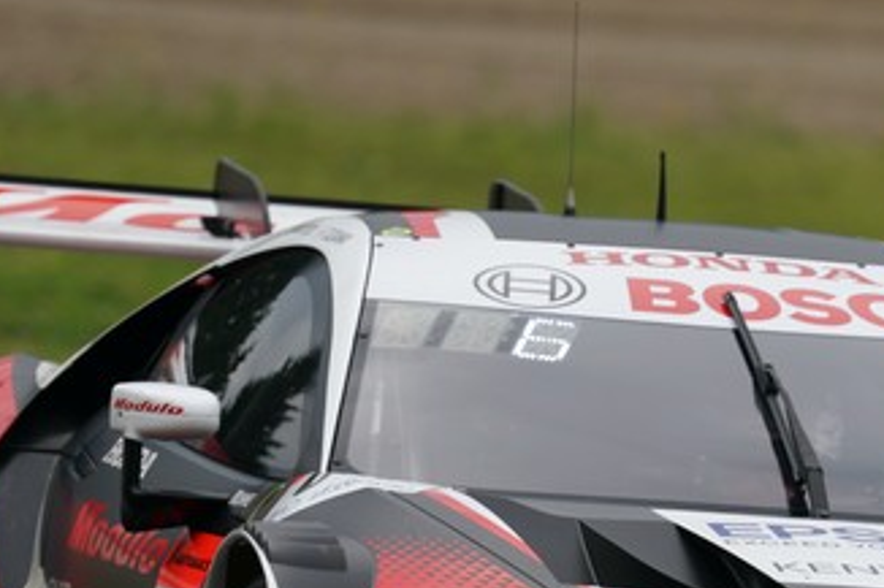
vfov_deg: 1.0
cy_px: 539
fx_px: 32543
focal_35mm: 1326
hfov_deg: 1.6
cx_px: 640
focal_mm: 600
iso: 200
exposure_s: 1/640
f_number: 7.1
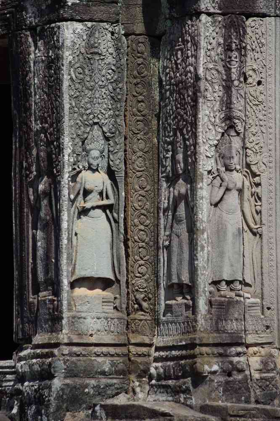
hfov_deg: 6.1
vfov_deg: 9.1
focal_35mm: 225
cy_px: 210
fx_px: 2625
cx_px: 140
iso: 200
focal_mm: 150
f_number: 8
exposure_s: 1/200
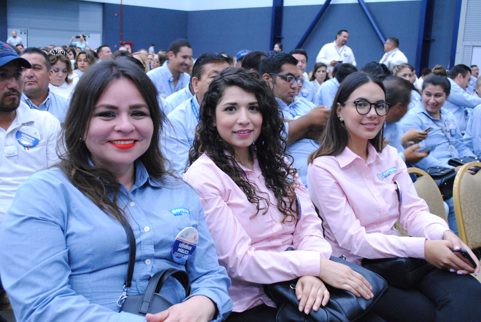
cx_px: 240
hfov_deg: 49.5
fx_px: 522
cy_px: 161
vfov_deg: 34.3
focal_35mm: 39
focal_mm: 26
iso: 1600
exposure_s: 1/15
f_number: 5
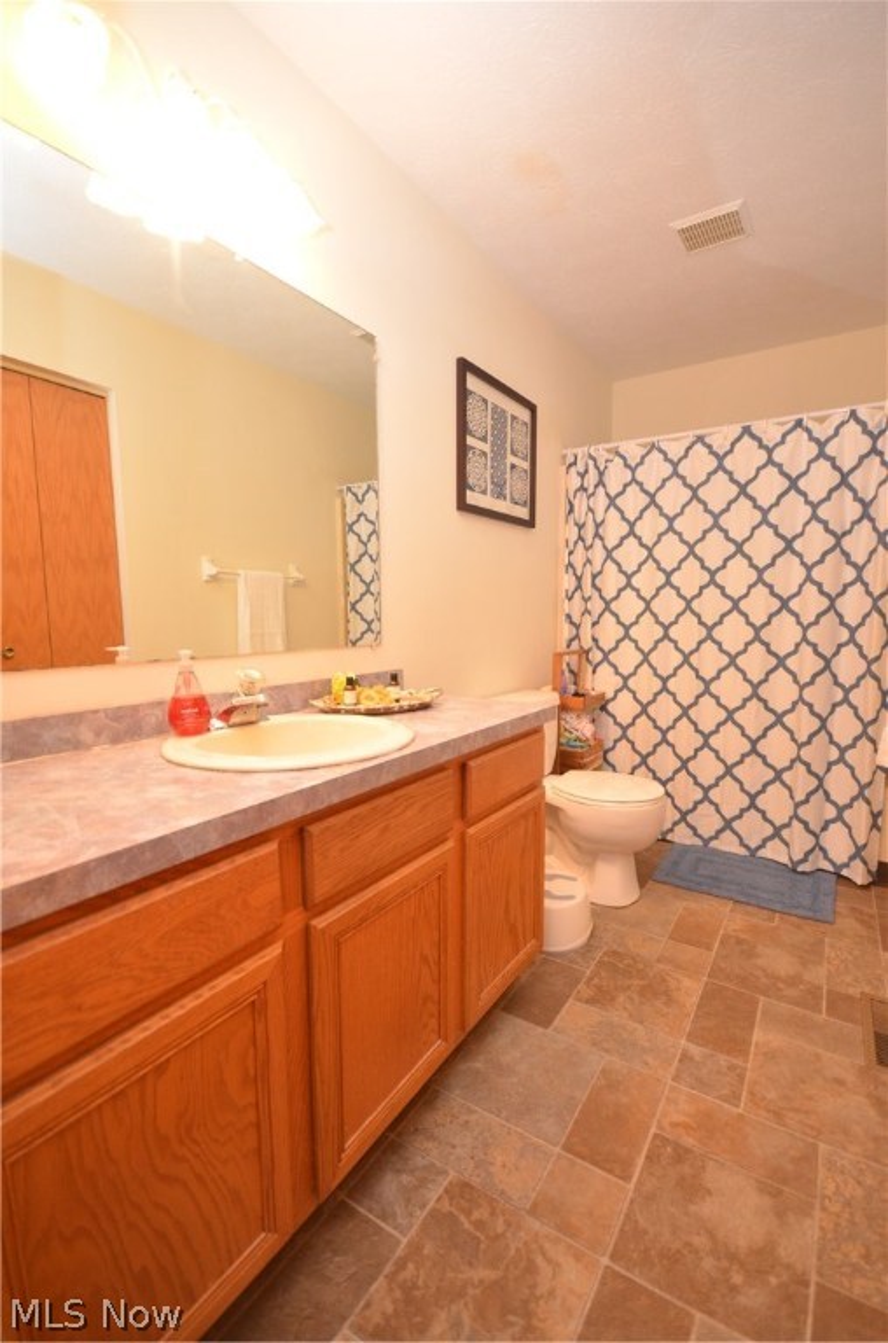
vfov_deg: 100.5
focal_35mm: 15
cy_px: 672
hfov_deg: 77.0
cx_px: 444
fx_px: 558
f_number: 4
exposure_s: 1/60
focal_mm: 10
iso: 640
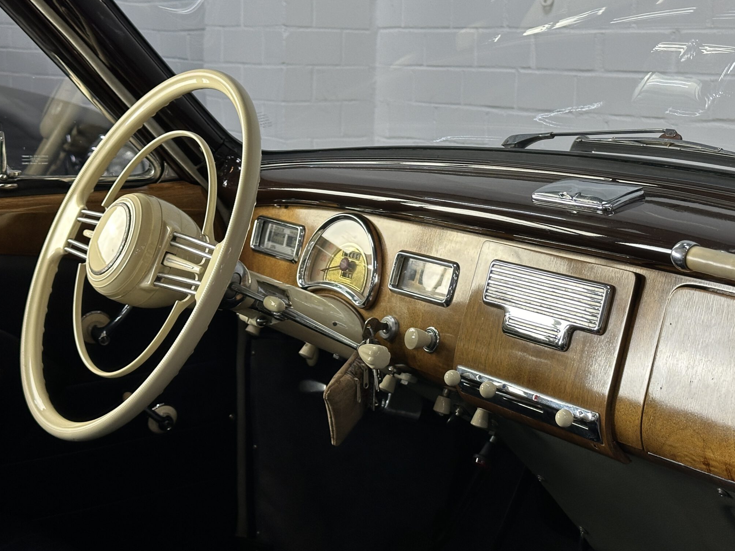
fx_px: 1295
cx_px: 450
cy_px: 264
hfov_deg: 31.6
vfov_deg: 24.0
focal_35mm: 61
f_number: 1.78
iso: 125
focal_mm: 6.86
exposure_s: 1/50
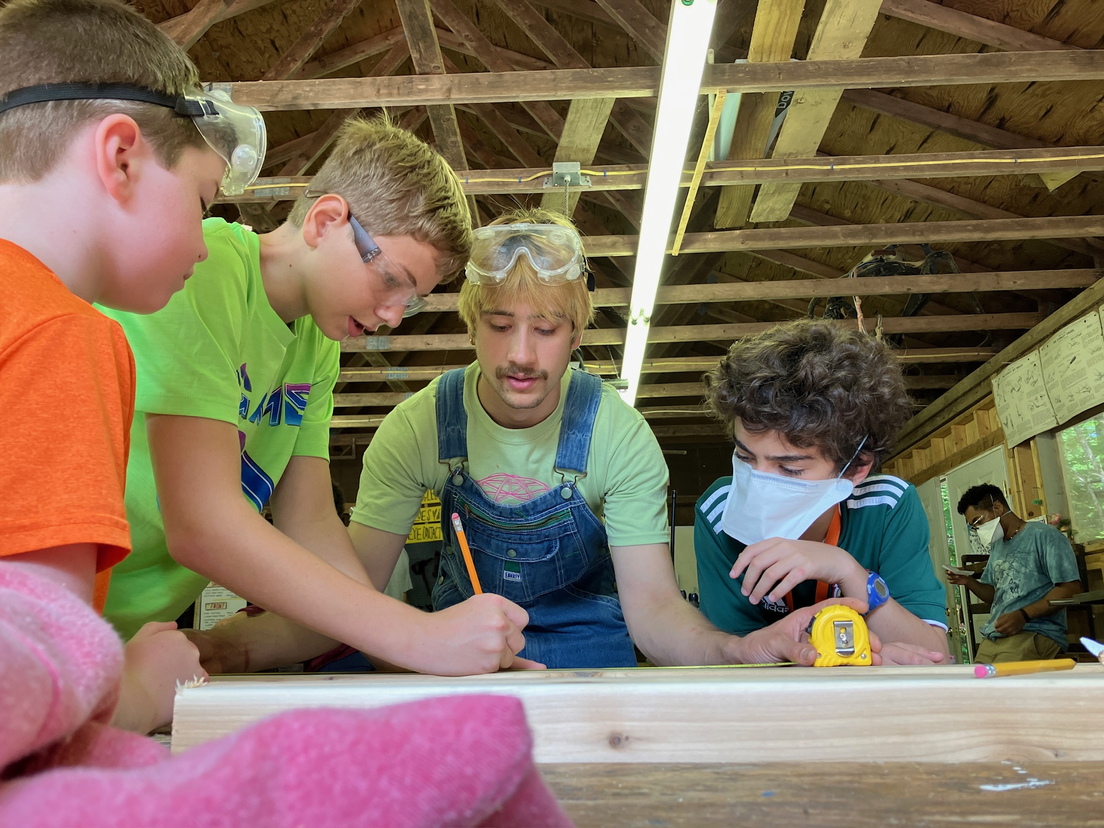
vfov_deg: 49.7
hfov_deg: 63.4
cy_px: 414
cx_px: 552
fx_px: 893
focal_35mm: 28
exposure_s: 1/120
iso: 80
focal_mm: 3.99
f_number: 1.8
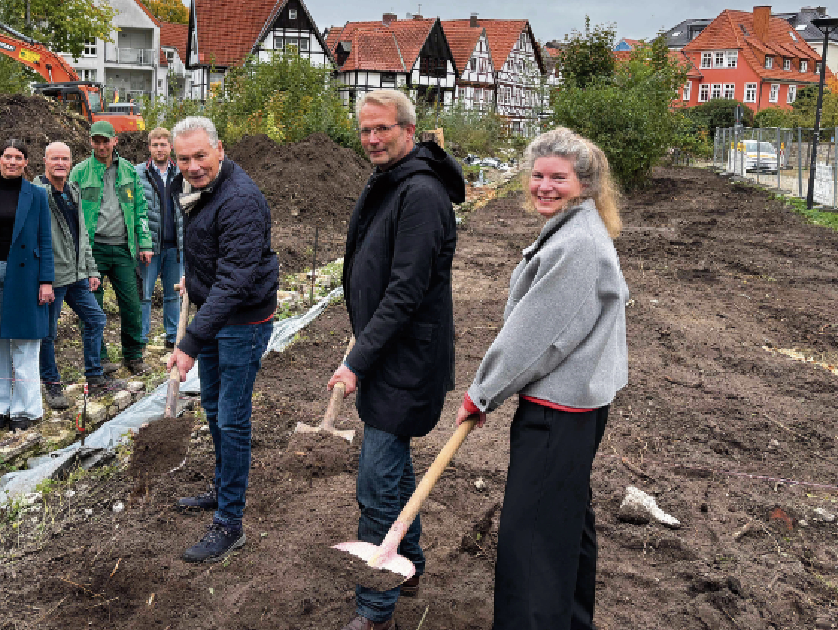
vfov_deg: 38.3
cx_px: 341
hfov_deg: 49.9
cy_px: 216
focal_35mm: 37
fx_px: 896
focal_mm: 6
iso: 50
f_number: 1.6
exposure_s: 1/380
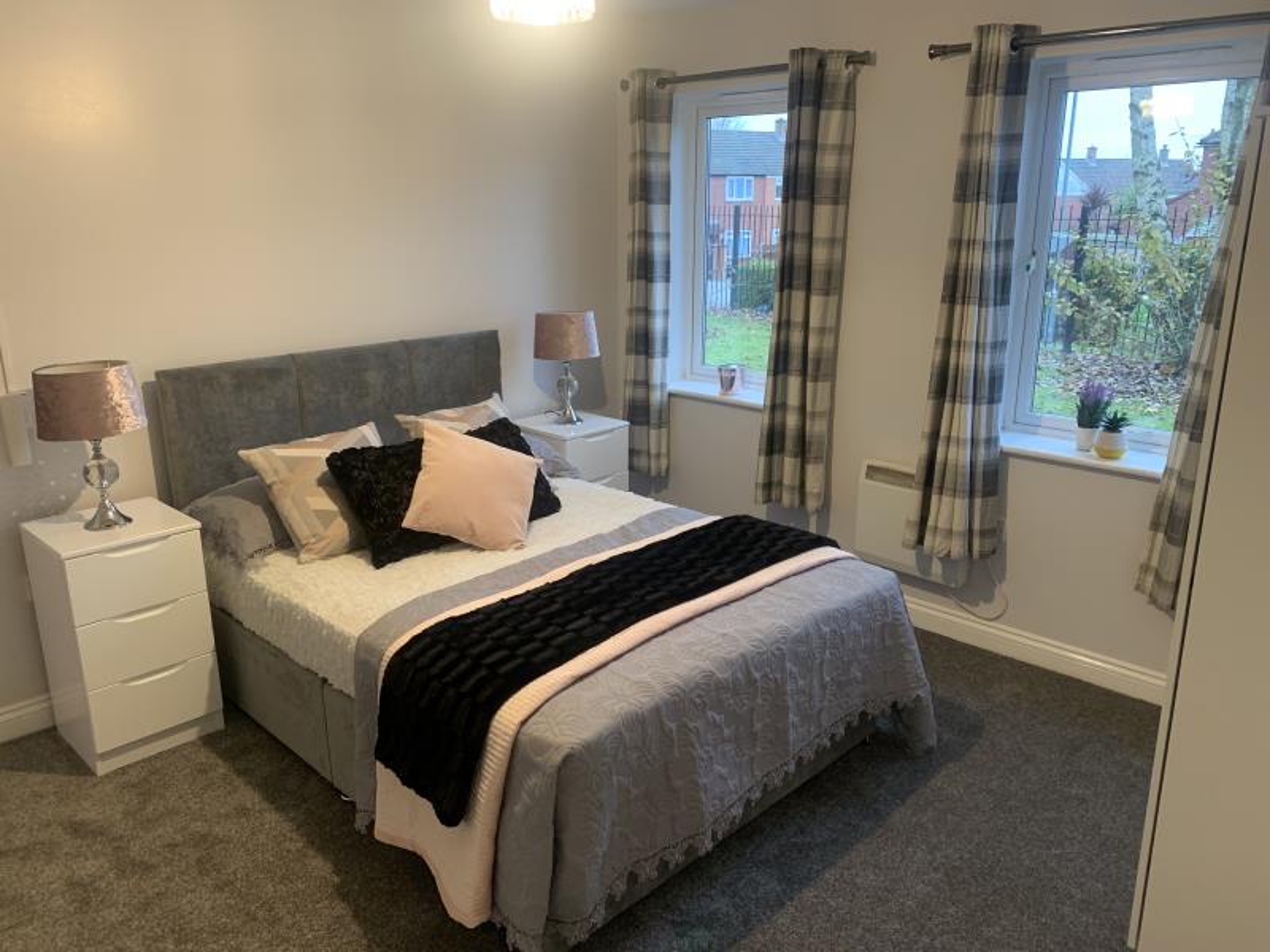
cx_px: 635
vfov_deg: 53.1
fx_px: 954
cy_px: 476
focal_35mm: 26
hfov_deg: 67.3
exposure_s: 1/50
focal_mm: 4.25
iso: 160
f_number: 1.8
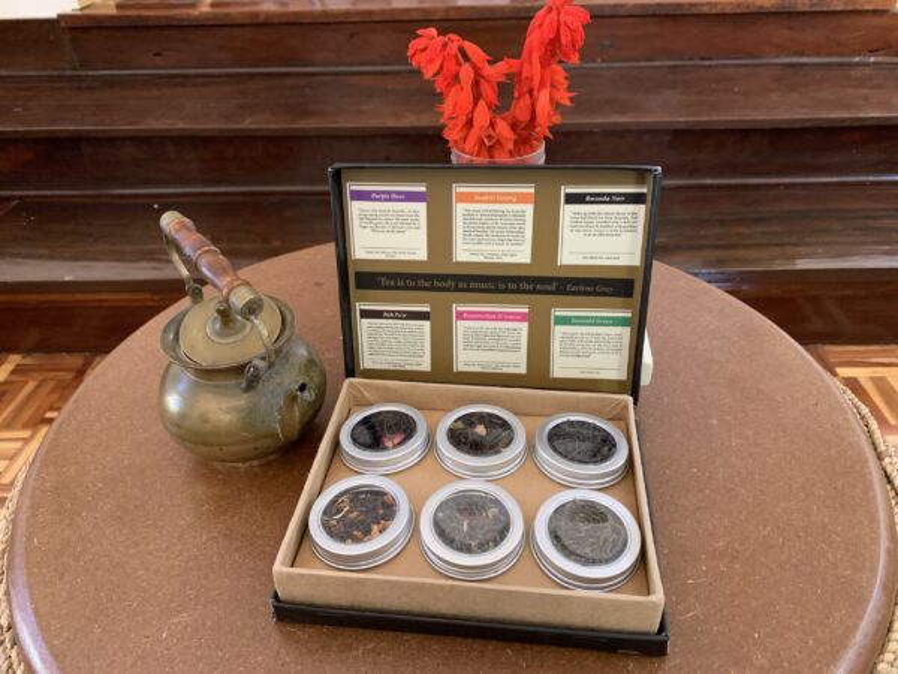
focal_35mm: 26
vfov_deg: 53.1
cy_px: 337
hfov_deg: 67.3
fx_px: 674
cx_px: 449
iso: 320
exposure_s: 1/60
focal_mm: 4.25
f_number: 1.8
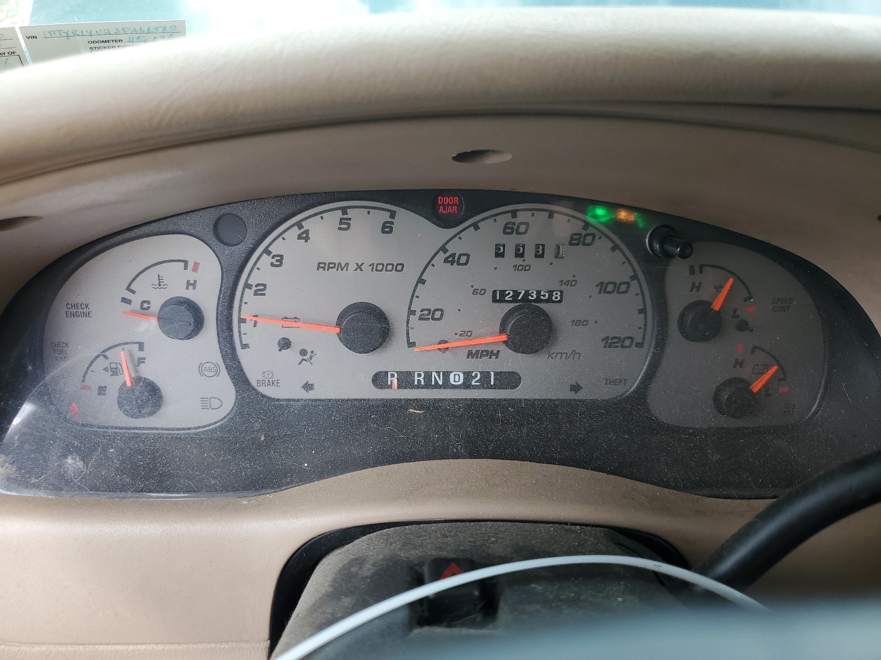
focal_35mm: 26
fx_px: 662
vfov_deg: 53.1
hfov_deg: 67.3
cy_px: 330
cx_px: 440
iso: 50
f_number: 1.5
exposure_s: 1/179
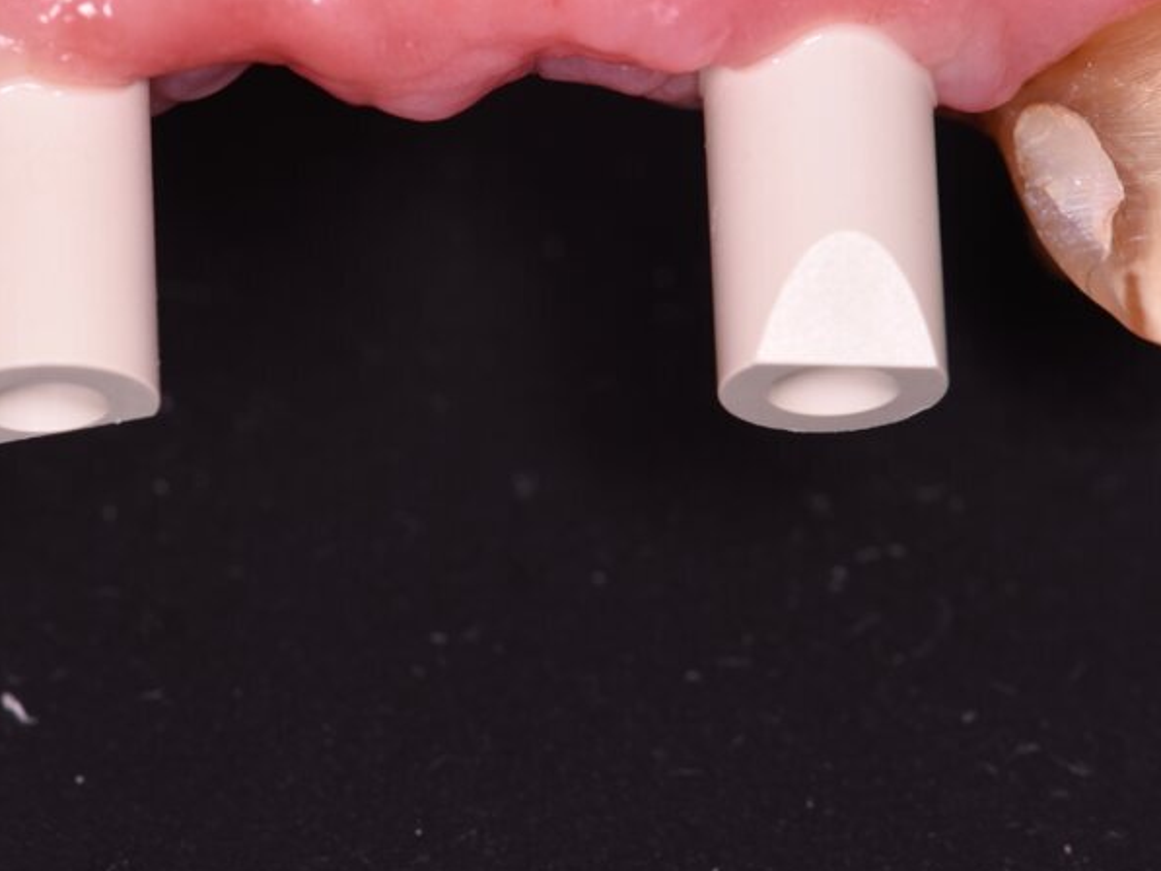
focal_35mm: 153
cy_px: 299
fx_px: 5133
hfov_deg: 12.9
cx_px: 407
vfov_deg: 9.7
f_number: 29
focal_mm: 105
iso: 100
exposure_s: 1/125
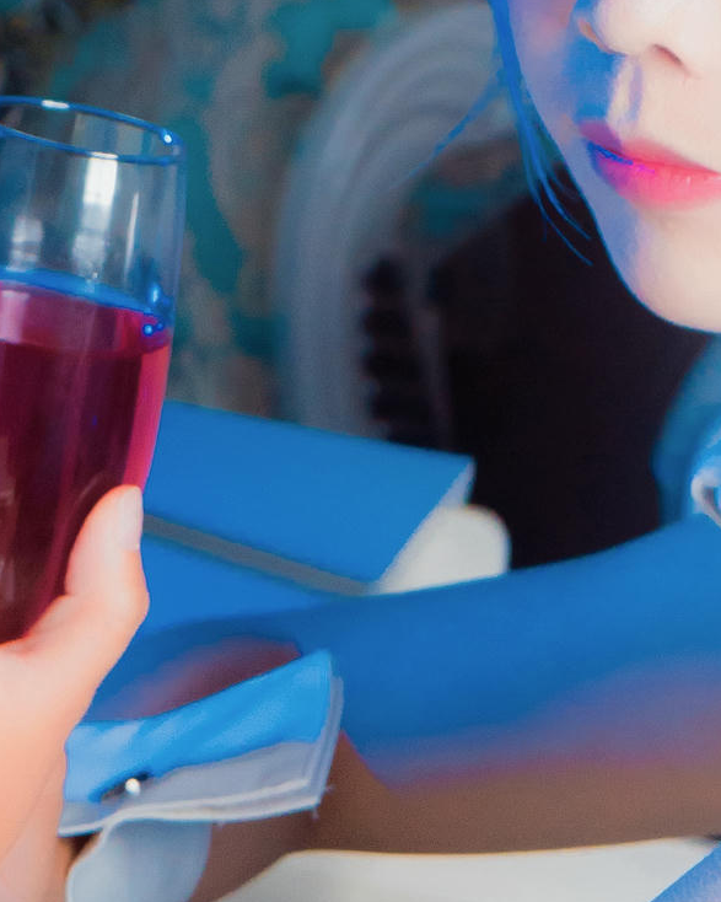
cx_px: 613
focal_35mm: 183
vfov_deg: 10.5
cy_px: 892
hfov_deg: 8.4
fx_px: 4882
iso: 1600
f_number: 7.1
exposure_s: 1/80
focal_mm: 36
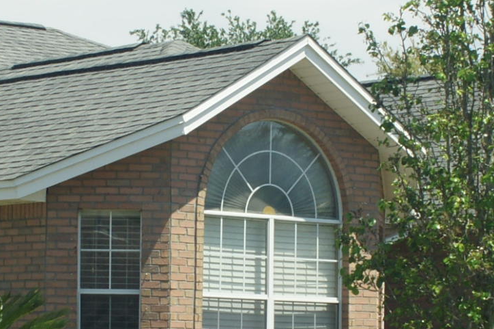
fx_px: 2385
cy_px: 205
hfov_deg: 11.8
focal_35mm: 174
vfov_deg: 7.9
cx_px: 186
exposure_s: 1/200
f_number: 11
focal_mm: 28
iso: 200
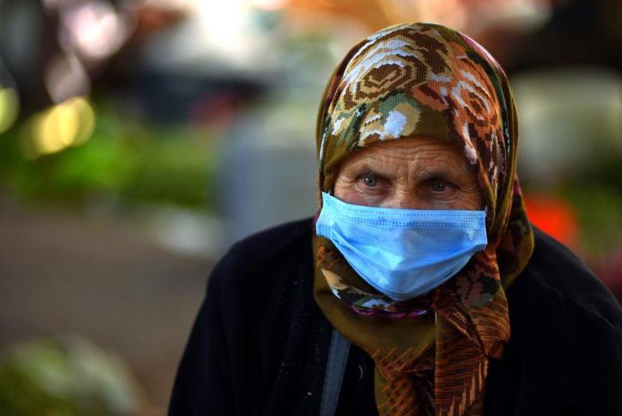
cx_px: 311
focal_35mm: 155
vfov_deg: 8.9
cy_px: 208
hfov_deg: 13.2
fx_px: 2679
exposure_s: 1/125
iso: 100
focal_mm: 155
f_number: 2.8
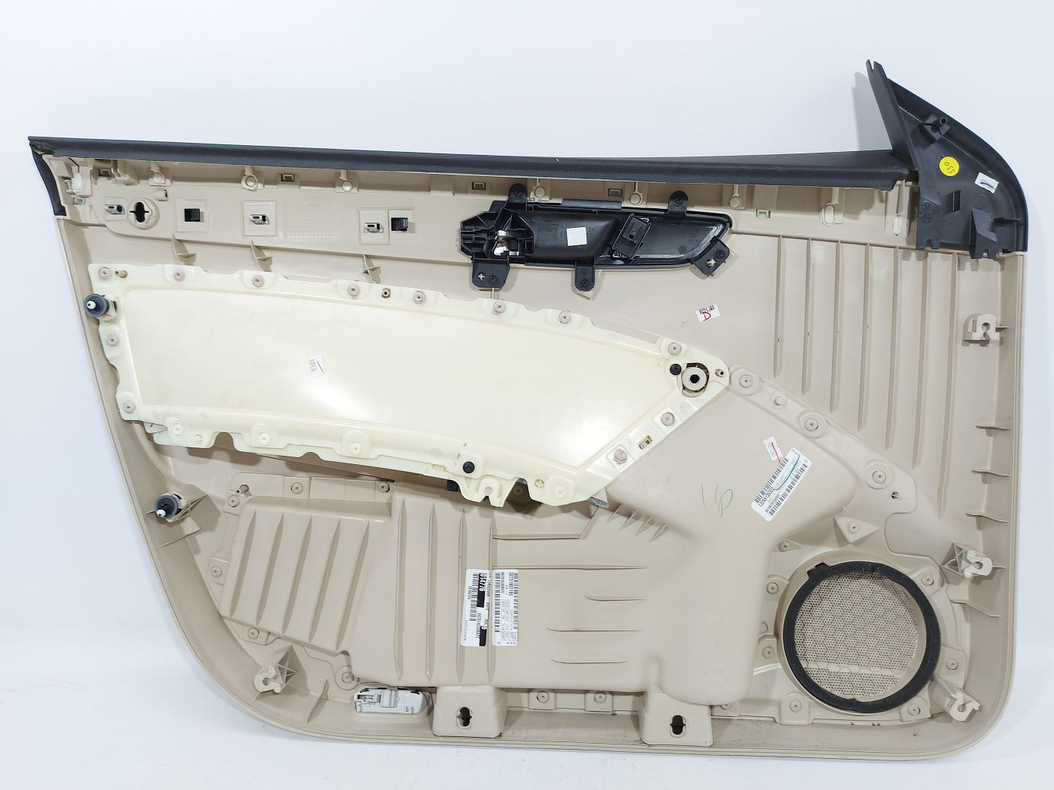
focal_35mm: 24
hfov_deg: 71.6
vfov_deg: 56.8
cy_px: 395
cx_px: 527
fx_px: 731
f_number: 1.8
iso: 64
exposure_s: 1/50
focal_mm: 5.23
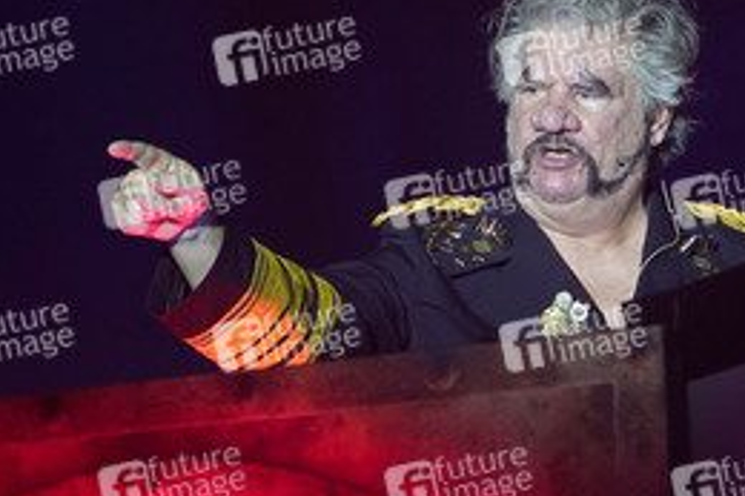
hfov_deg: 2.0
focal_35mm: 1040
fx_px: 21508
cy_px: 267
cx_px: 497
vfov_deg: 1.3
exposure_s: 1/60
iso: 3200
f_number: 6.3
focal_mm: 600
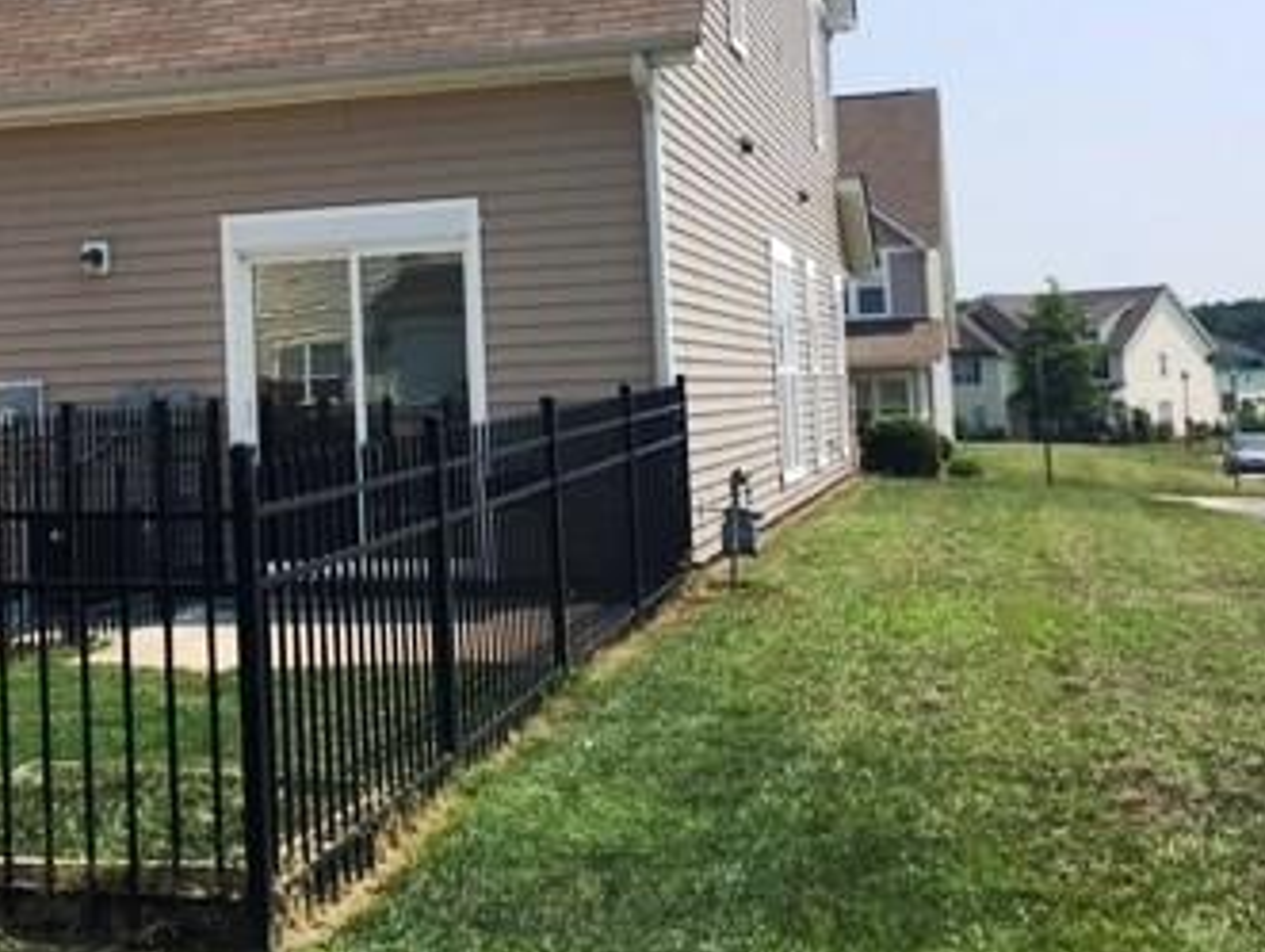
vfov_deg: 25.9
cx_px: 355
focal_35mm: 56
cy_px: 283
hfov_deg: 33.8
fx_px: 2049
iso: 25
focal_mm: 4.15
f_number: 2.2
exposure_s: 1/2331
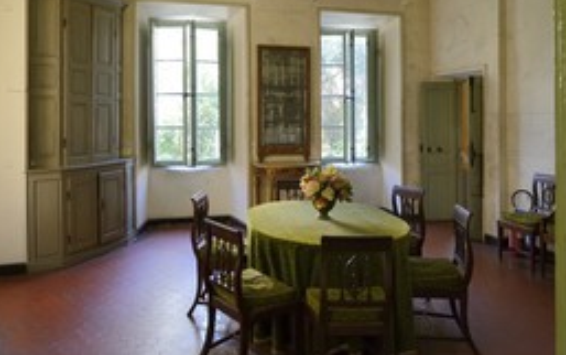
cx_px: 264
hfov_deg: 62.8
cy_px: 119
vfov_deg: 41.4
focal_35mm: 30
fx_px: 463
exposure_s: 1/40
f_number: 8
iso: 1600
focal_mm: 18
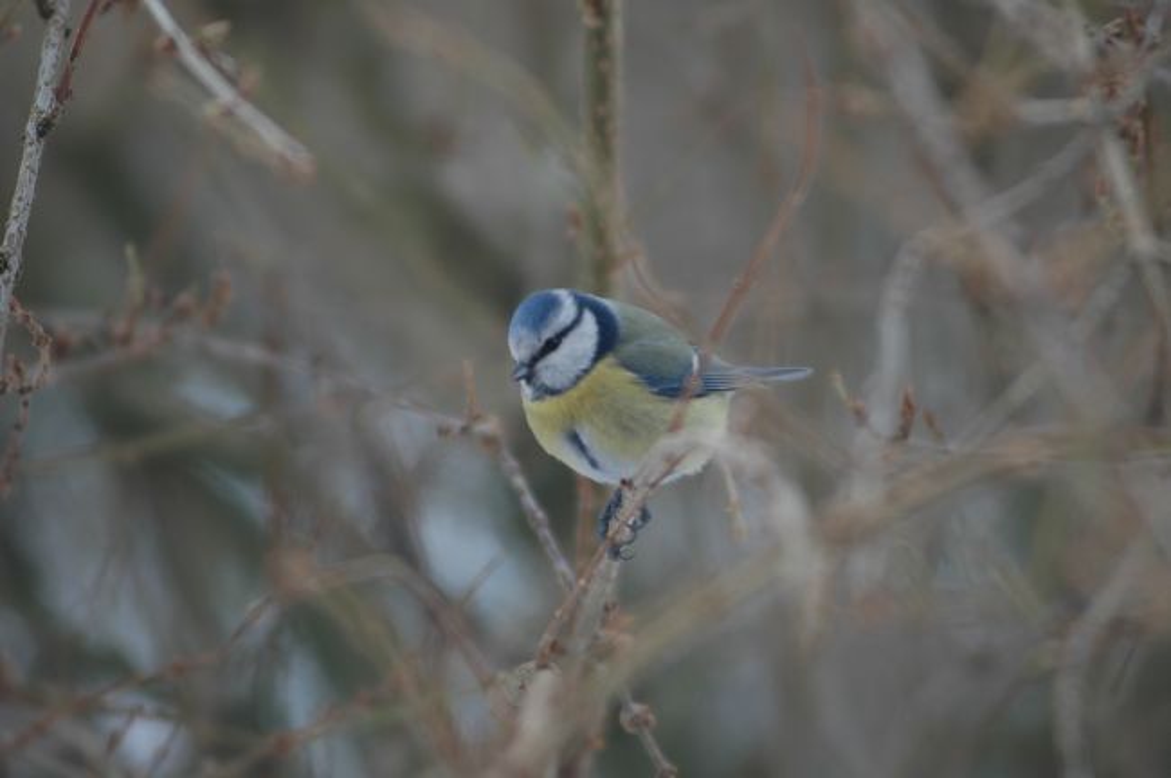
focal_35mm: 300
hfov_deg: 6.9
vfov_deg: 4.6
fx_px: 9748
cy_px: 389
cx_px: 586
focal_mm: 200
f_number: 2.8
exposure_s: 1/320
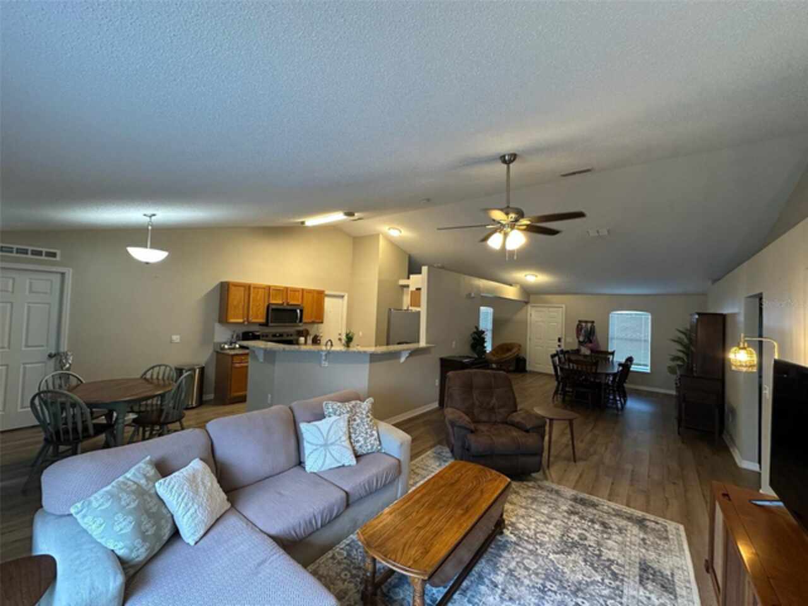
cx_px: 404
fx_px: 327
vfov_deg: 85.7
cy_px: 303
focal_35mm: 14
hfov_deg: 102.1
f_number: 2.2
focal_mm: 2.22
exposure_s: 1/60
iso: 200
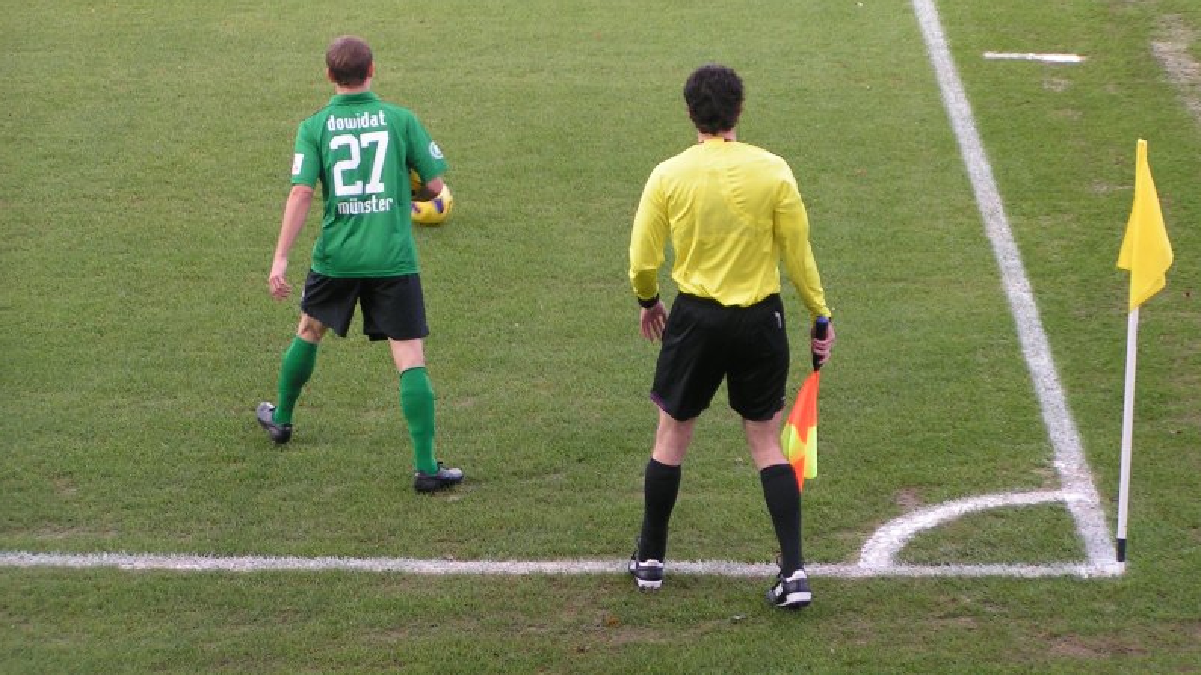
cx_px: 601
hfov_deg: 15.7
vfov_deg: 8.8
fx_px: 4362
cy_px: 231
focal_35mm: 137
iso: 80
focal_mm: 19.1
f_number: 3.5
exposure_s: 1/125
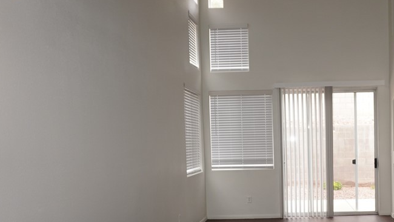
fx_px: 439
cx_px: 292
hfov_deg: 46.7
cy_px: 164
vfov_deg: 28.0
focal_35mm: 42
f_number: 4
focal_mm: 16
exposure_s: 1/160
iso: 400
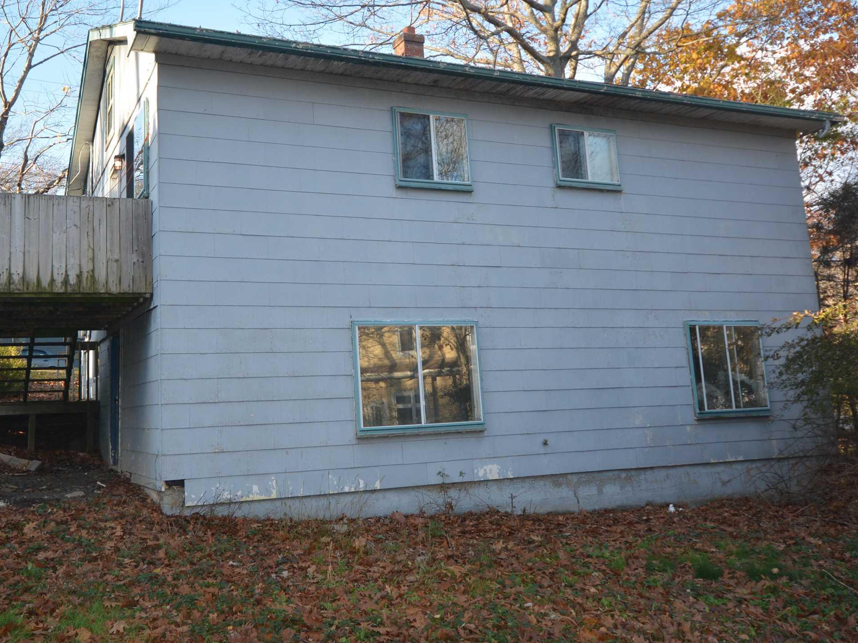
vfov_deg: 40.8
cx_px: 334
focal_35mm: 35
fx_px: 862
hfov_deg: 52.5
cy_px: 263
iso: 200
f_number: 5
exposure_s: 1/160
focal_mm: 15
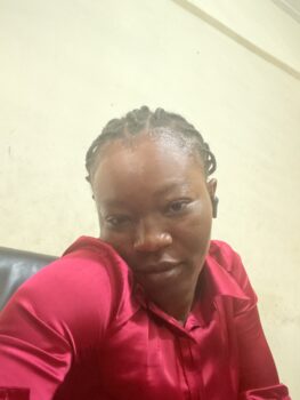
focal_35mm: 30
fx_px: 346
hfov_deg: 46.8
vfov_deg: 59.9
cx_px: 150
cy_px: 200
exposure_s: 1/15
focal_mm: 2.71
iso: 1000
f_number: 2.2
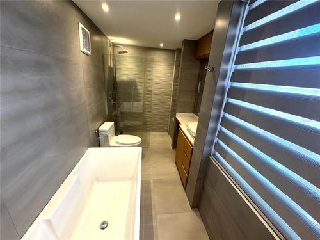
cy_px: 120
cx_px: 160
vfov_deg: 85.7
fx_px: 129
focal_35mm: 14
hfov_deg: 102.1
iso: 320
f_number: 2.2
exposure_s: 1/120
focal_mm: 2.22
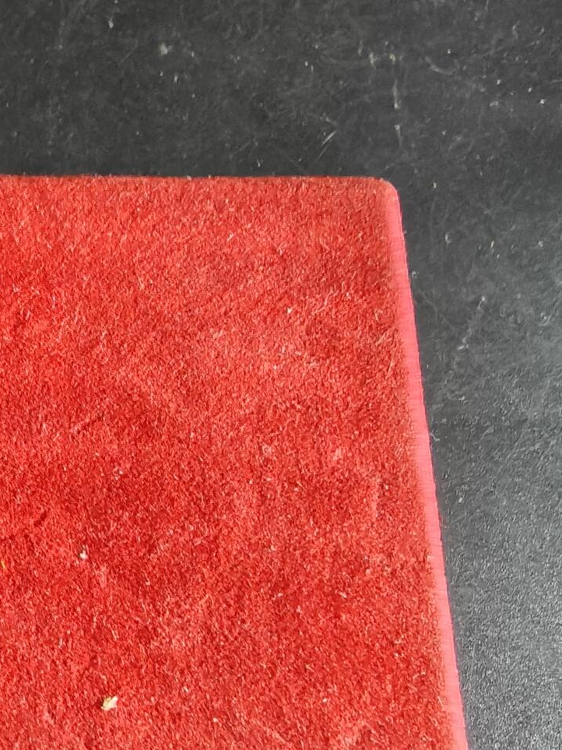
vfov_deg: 41.0
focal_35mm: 43
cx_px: 142
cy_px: 651
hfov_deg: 32.9
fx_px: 931
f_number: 2
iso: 3200
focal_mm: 2.32
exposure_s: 1/20
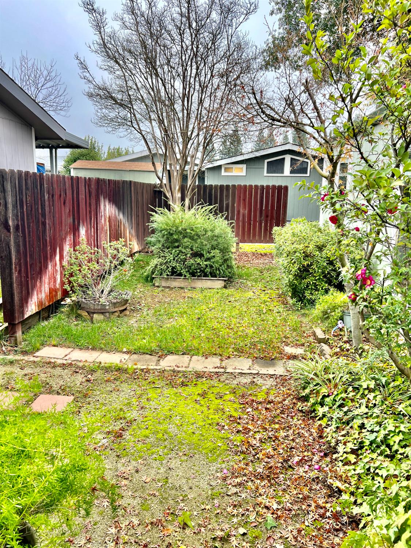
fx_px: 412
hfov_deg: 53.1
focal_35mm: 26
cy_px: 274
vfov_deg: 67.3
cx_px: 206
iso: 50
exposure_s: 1/163
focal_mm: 5.7
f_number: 1.5
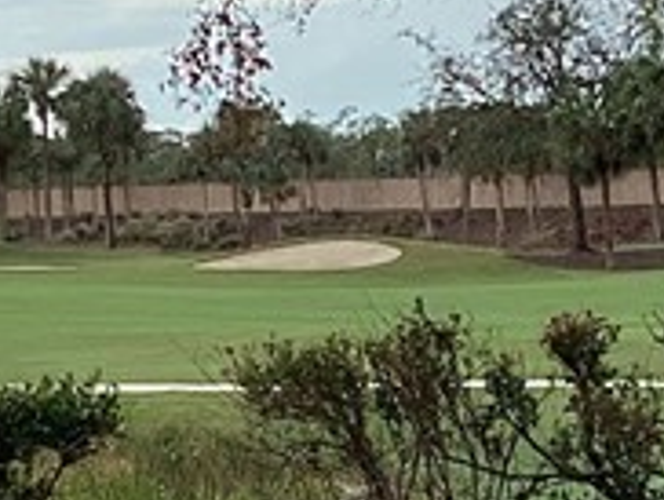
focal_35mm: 174
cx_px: 573
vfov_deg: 8.6
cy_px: 310
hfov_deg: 11.3
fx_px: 3342
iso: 25
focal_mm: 3.3
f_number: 2.4
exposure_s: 1/641
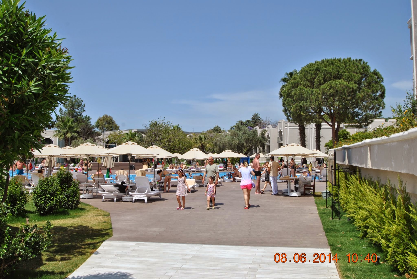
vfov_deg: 37.0
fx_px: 418
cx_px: 208
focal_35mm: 36
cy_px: 140
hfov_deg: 53.1
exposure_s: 1/320
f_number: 9
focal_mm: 24
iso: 100
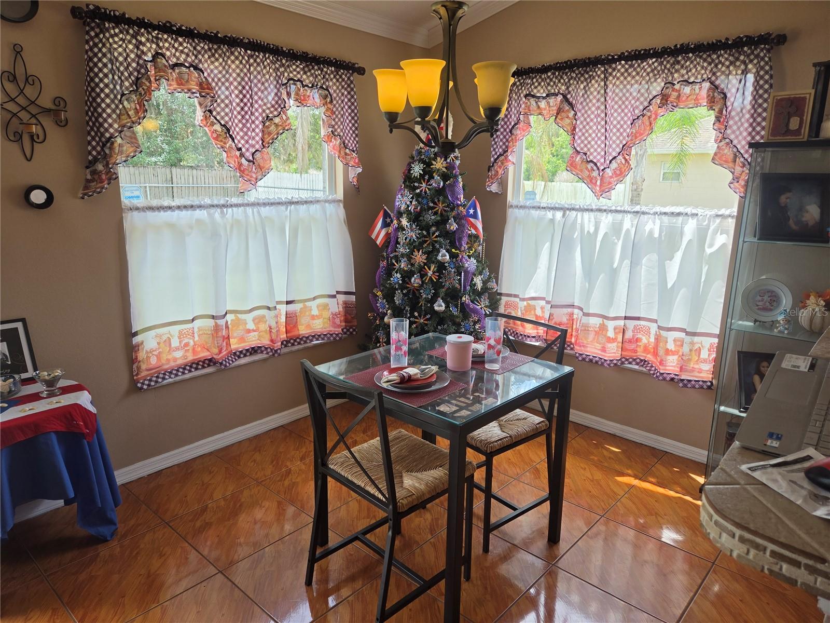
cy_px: 312
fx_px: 551
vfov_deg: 58.9
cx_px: 415
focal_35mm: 23
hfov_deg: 73.9
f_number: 1.8
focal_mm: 5.4
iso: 80
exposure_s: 1/547
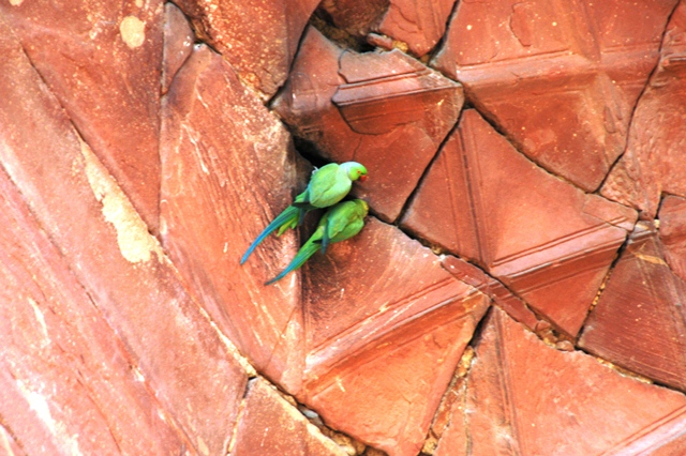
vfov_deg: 4.6
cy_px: 228
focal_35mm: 300
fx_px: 5713
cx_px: 343
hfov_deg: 6.9
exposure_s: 1/160
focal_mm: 200
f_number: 8
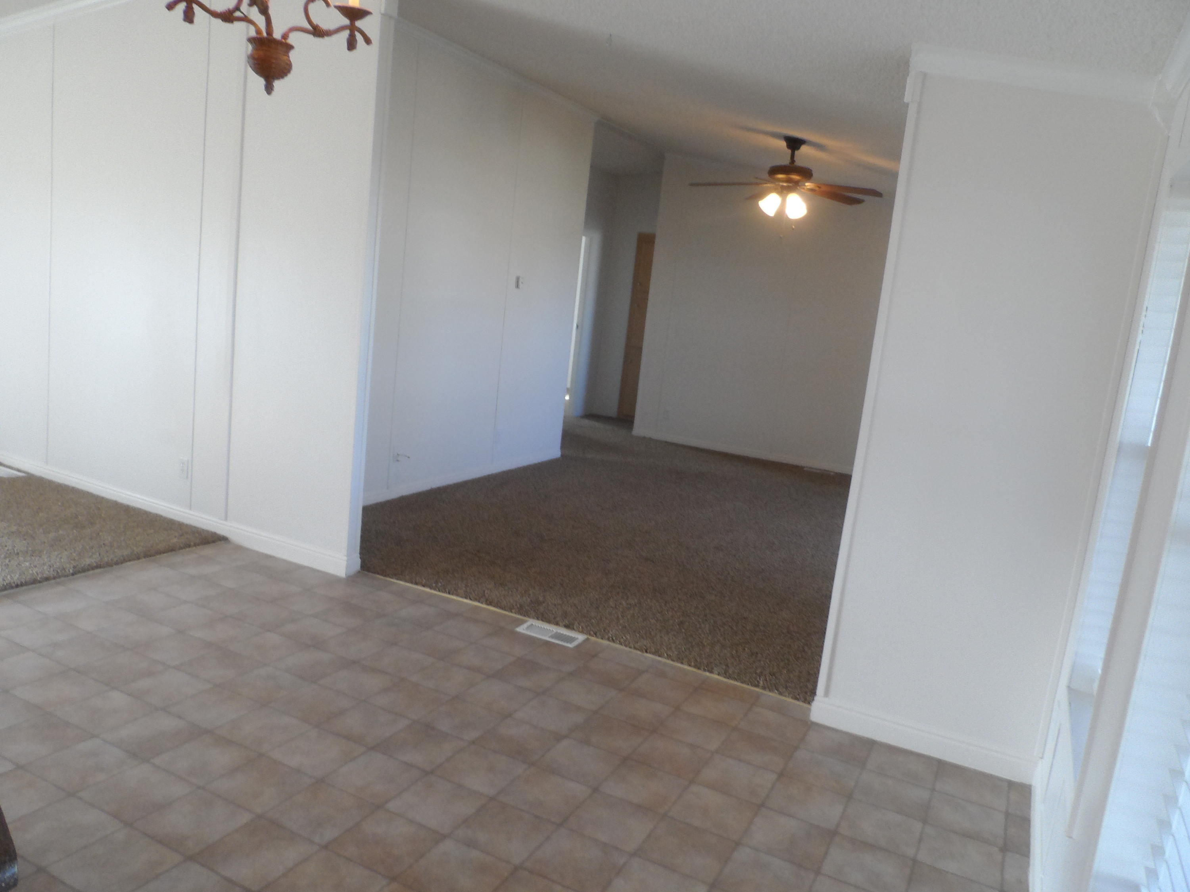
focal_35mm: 24
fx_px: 825
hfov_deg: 71.6
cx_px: 595
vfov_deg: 56.8
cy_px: 446
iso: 240
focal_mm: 4
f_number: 3.2
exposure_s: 1/30
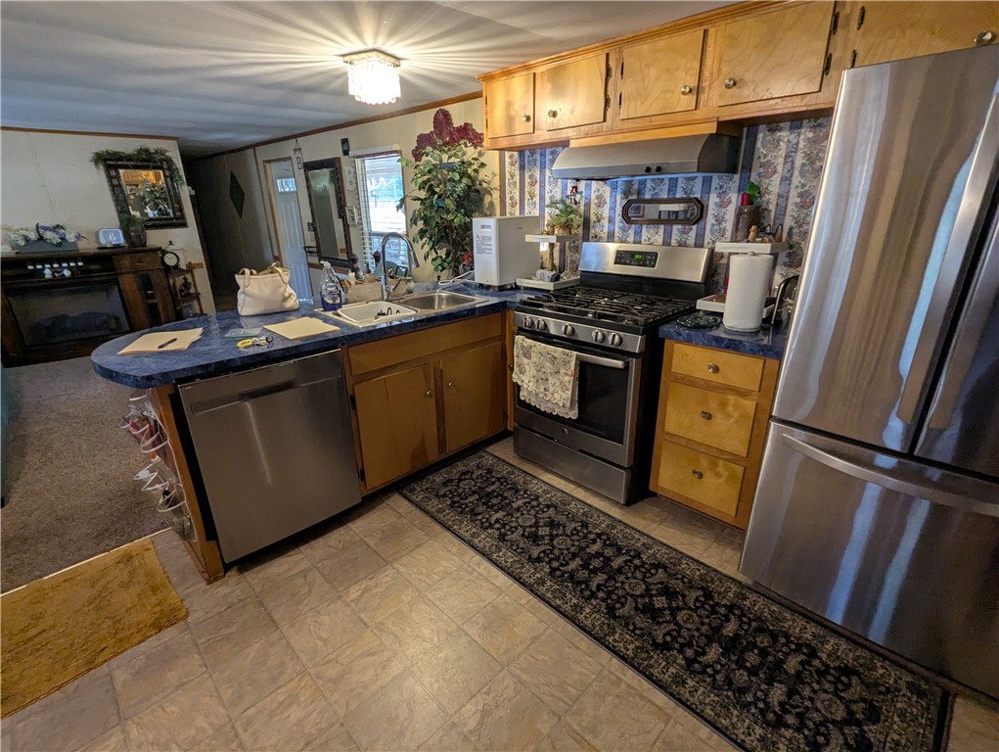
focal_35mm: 16
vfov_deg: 78.2
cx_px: 500
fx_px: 462
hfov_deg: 94.4
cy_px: 376
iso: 153
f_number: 2.2
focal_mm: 2.35
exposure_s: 1/30
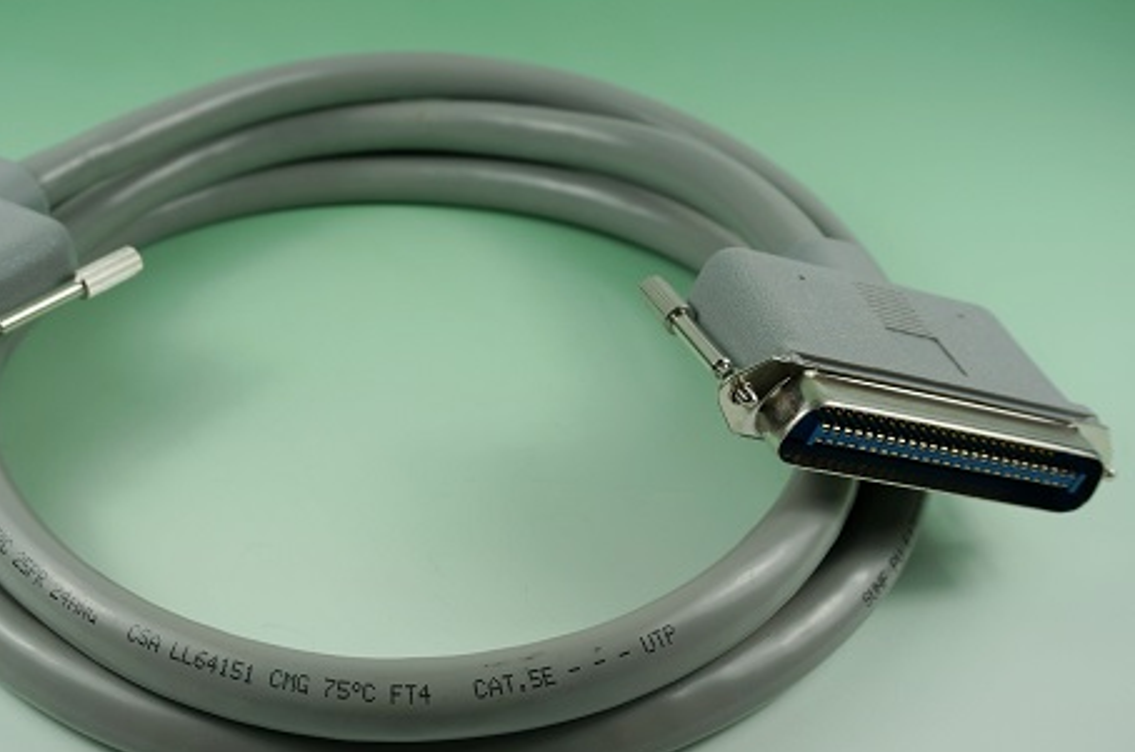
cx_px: 405
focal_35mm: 42
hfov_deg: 46.3
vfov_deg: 32.0
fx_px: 1311
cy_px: 420
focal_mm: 21
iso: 100
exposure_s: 1/100
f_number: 6.3
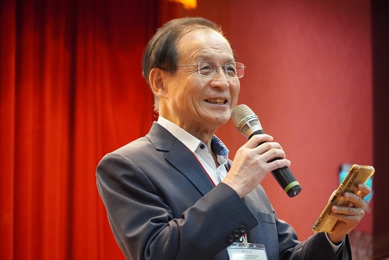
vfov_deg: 6.8
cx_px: 194
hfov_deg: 10.2
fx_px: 2188
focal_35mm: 202
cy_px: 130
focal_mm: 135
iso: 6400
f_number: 5.6
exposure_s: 1/80
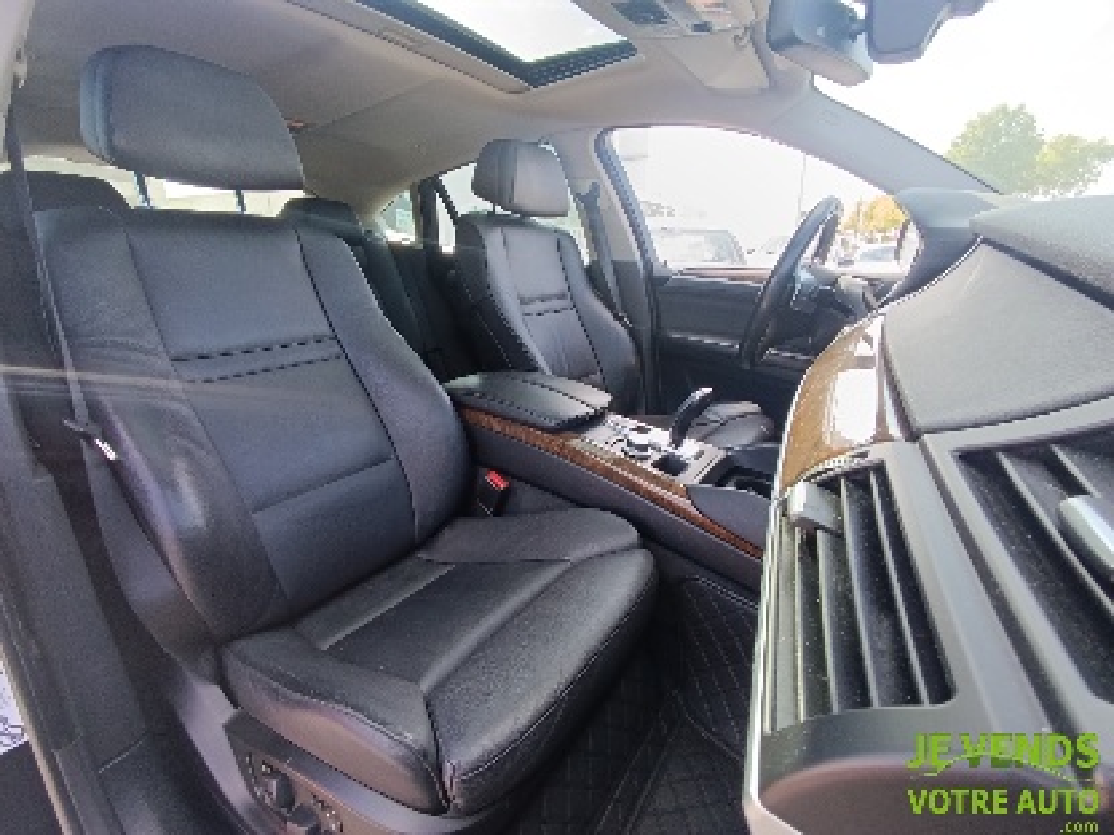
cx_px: 557
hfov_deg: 94.5
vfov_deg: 78.1
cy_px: 418
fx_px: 515
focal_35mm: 16
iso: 100
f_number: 2.2
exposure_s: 1/100
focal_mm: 1.65
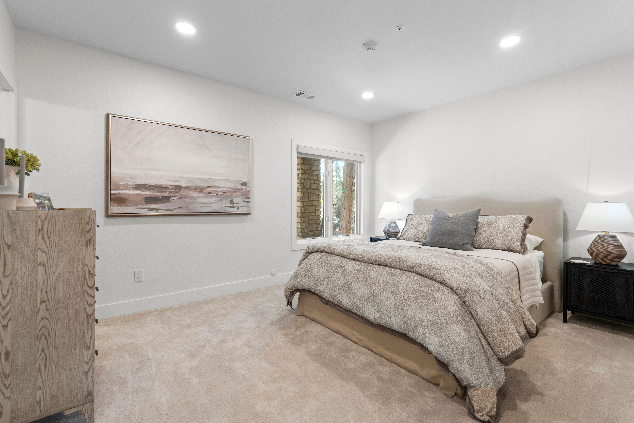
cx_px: 317
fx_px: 282
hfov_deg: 96.7
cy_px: 212
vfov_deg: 73.7
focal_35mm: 16
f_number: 8
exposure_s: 1/2.5
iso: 200
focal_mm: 16
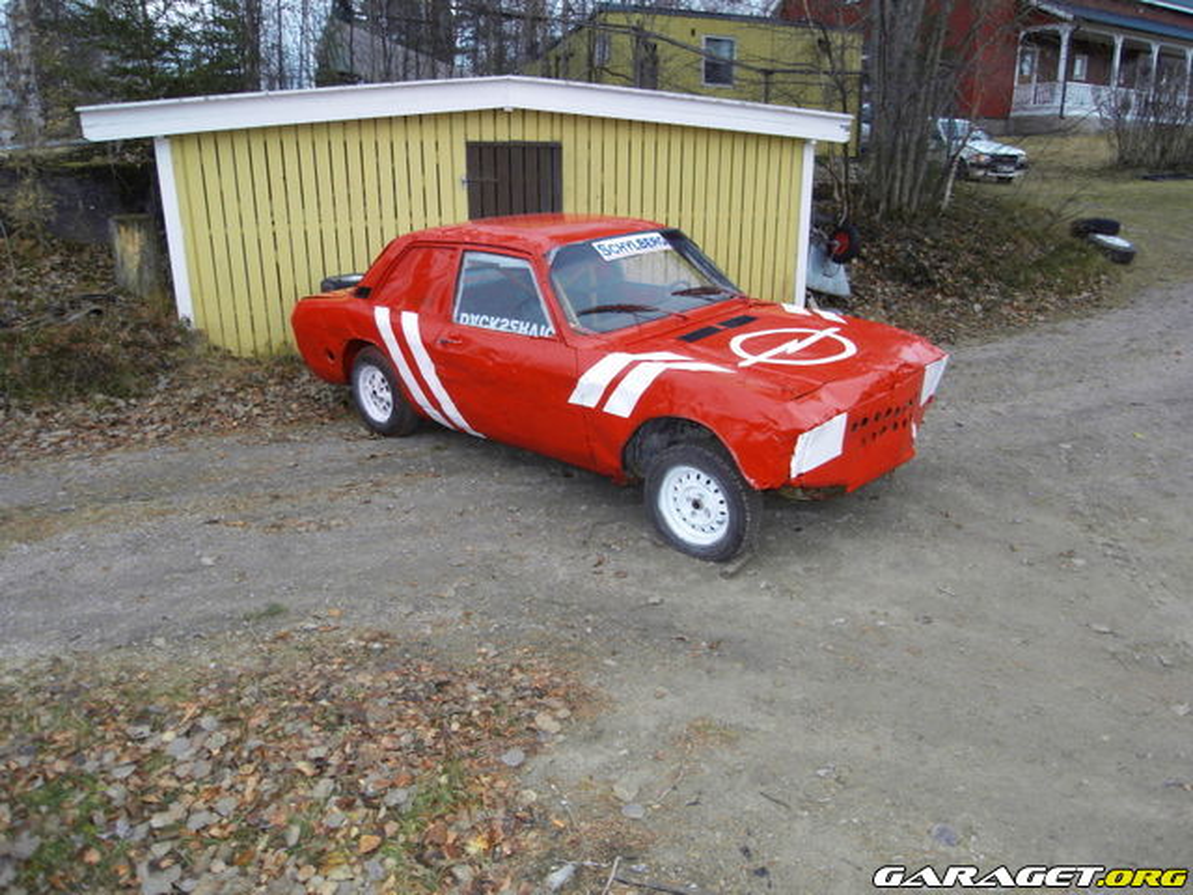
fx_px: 827
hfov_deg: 71.6
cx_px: 596
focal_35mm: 24
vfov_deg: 56.8
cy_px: 448
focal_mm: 4.3
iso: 100
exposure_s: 1/40
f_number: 2.8
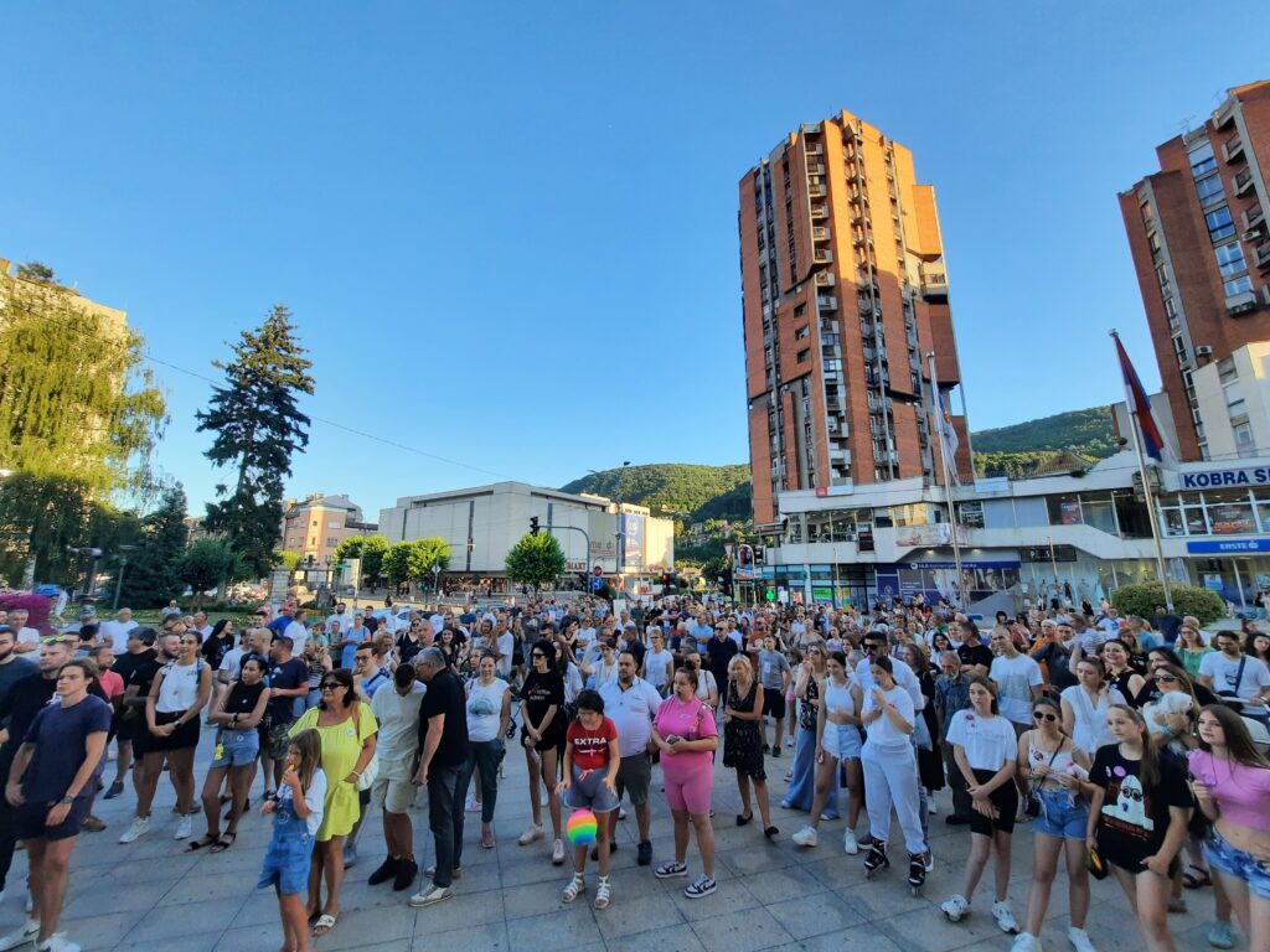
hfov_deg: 106.2
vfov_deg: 89.9
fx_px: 477
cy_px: 476
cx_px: 635
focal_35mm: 13
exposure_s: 1/366
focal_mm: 1.74
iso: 40
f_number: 2.2
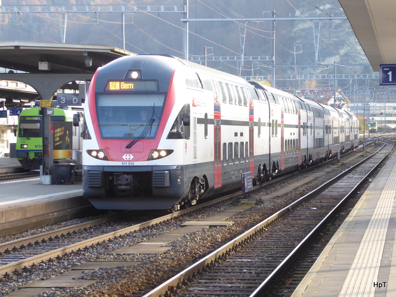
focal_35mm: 150
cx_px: 198
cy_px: 148
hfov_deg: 13.2
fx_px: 1716
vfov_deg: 9.9
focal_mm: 24.2
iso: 250
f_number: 5.3
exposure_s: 1/60
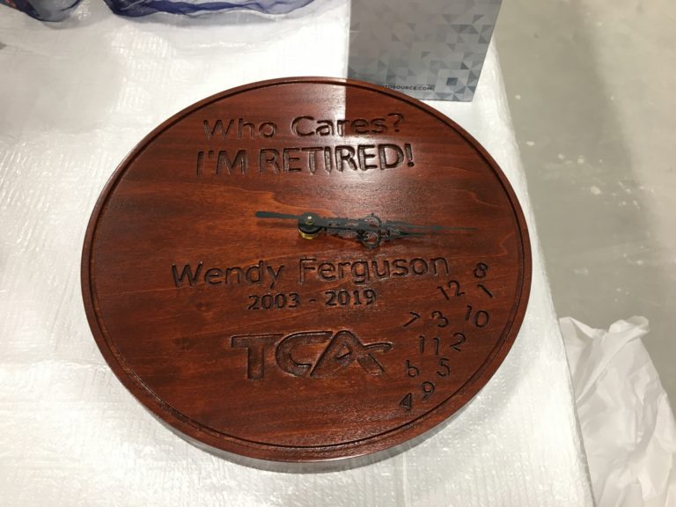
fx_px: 566
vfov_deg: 48.2
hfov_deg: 61.7
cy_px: 254
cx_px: 338
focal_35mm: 29
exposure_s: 1/30
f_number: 2.2
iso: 64
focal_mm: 4.15
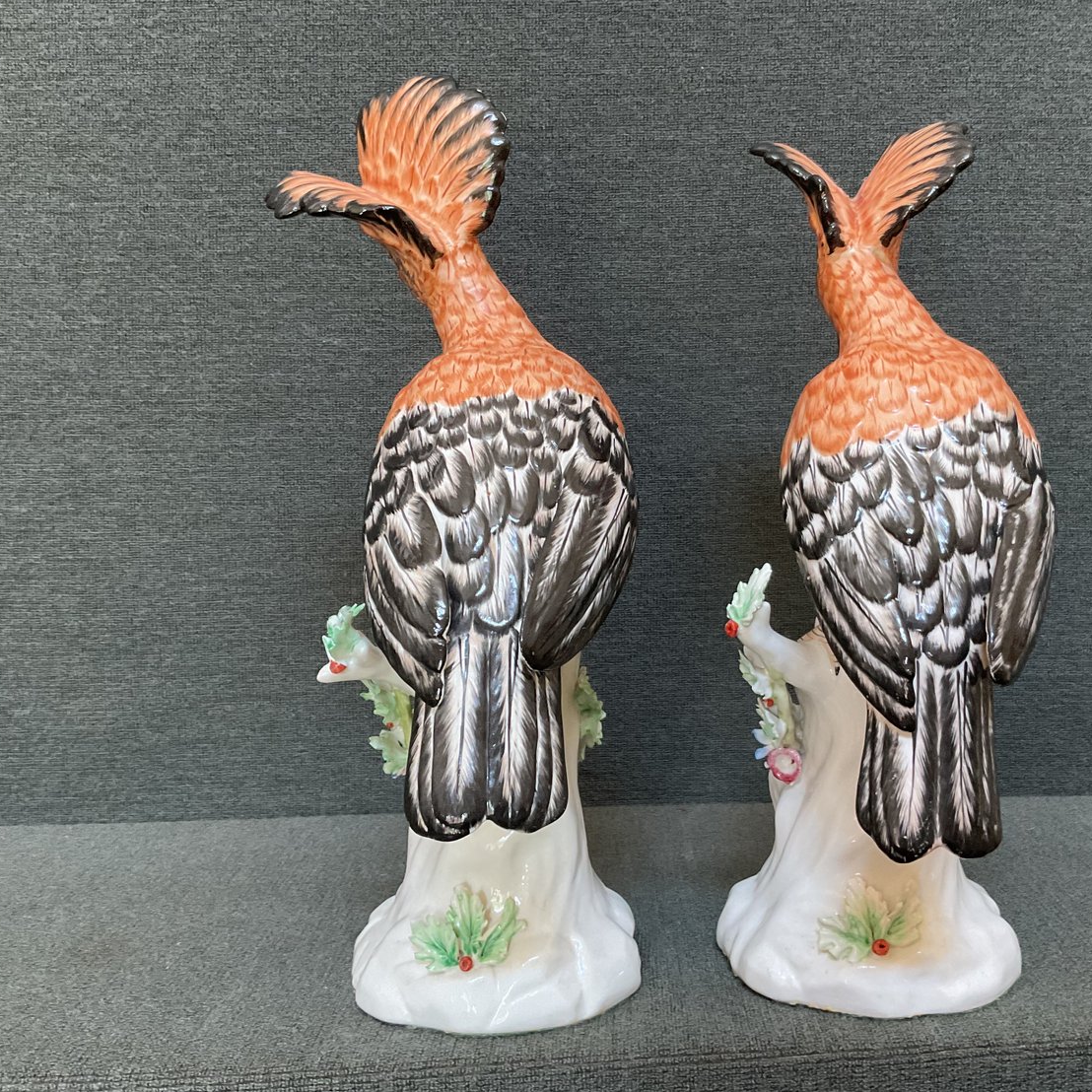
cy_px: 550
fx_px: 1249
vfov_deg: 47.2
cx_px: 636
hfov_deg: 47.0
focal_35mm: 35
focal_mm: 3
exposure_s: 1/60
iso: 250
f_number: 1.8
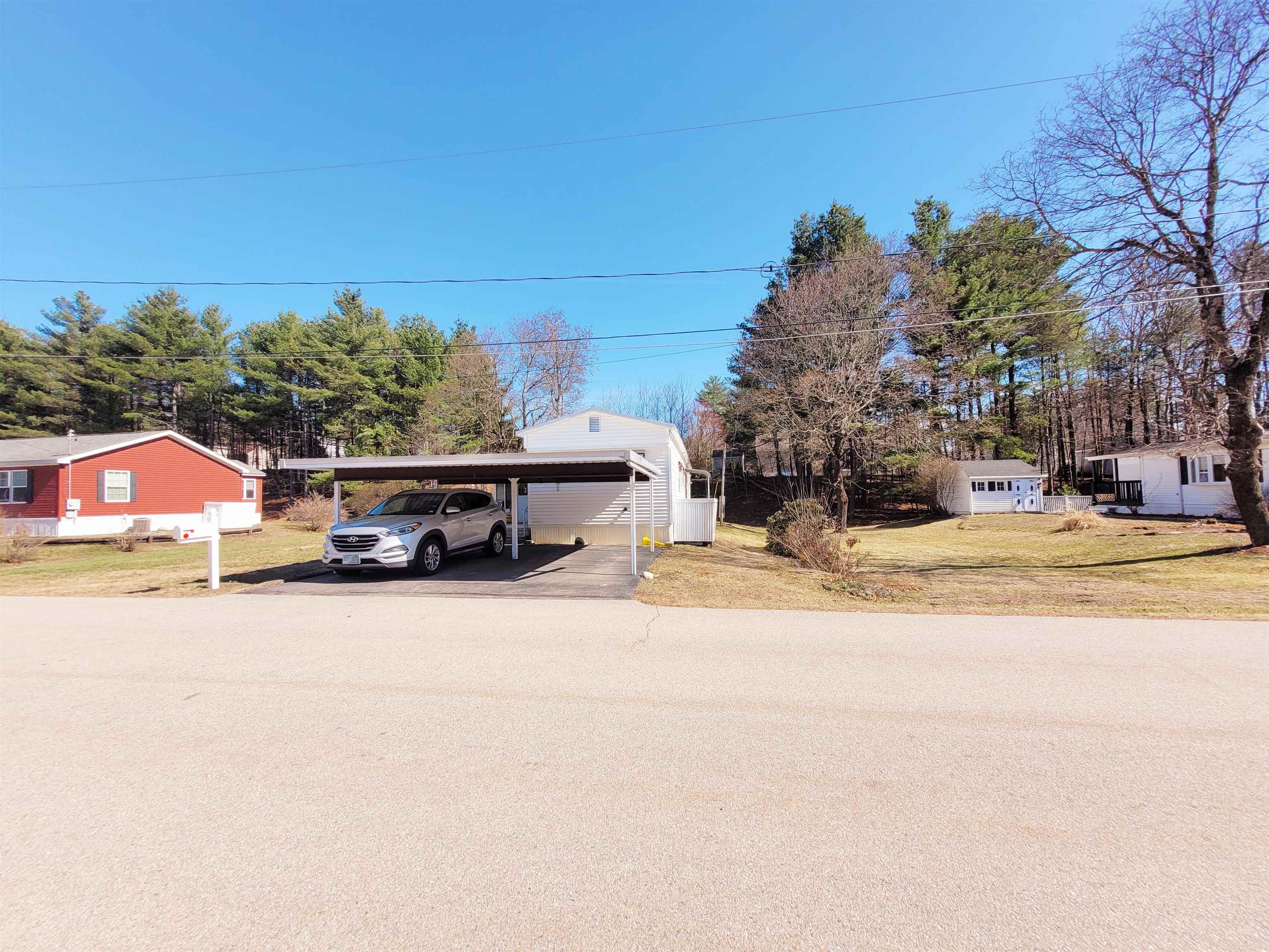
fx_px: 477
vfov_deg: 89.9
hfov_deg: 106.2
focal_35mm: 13
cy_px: 476
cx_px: 634
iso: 40
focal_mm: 1.74
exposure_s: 1/1429
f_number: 2.2
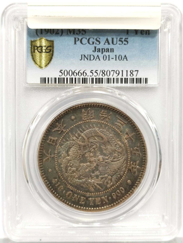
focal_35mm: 54
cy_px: 122
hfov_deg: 27.1
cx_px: 92
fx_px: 379
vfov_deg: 35.5
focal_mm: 5.56
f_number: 16
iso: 200
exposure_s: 1/100
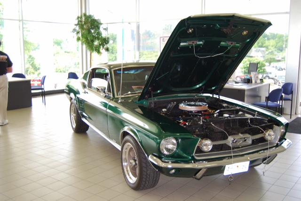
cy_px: 100
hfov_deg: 49.5
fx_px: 326
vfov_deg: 34.3
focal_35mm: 39
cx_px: 150
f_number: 4
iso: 200
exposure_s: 1/60
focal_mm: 26
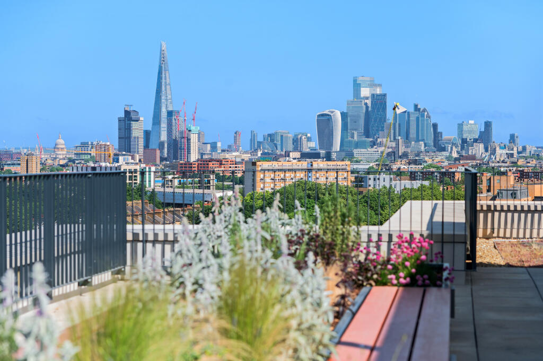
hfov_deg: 28.9
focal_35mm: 70
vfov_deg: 19.4
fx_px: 1055
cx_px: 272
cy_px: 180
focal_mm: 70
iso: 200
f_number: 4.5
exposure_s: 1/1600
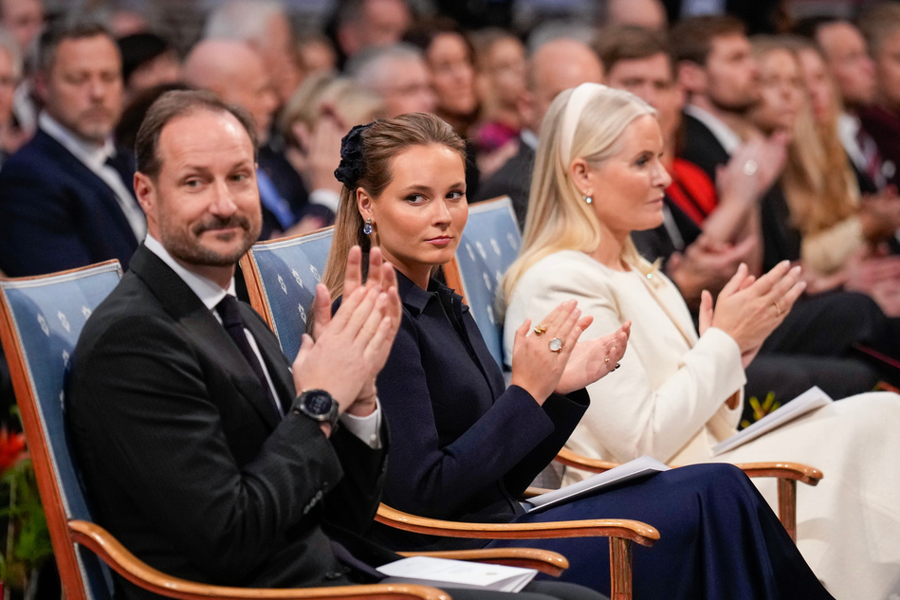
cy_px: 317
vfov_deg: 4.6
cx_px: 475
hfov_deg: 6.9
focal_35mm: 299
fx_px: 7476
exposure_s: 1/320
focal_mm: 185
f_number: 2.8
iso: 2500
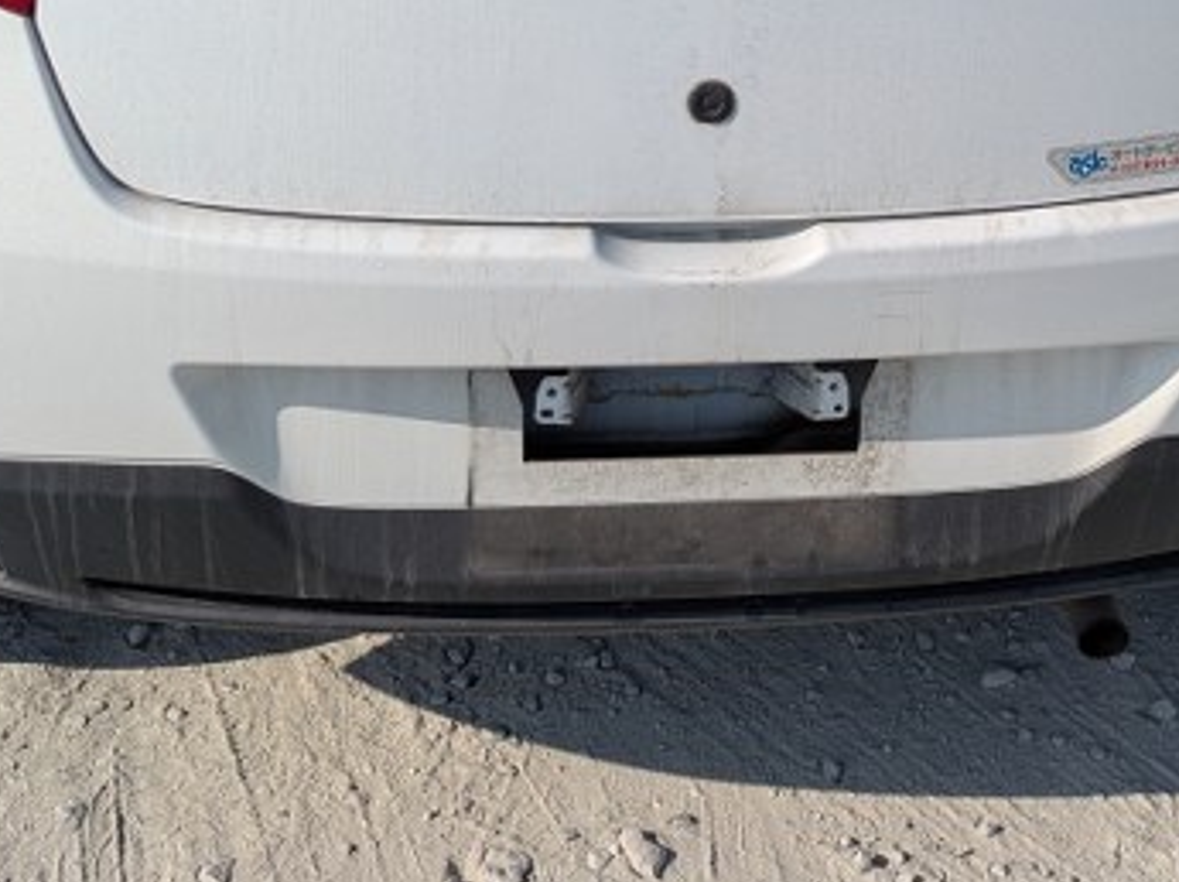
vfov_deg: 23.5
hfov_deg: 33.3
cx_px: 603
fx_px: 1973
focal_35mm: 58
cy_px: -103
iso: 53
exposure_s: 1/3745
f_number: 1.89
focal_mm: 5.43
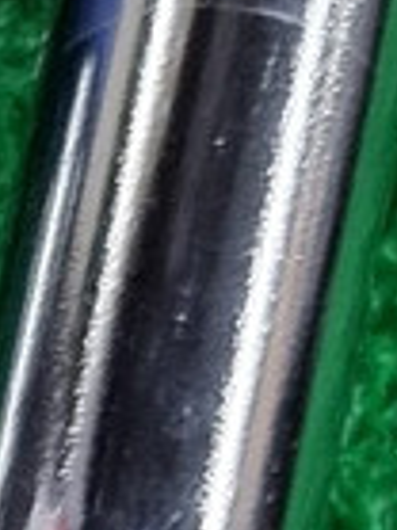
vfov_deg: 9.1
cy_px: 1601
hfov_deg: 8.1
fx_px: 2650
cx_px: -408
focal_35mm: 173
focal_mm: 6.7
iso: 400
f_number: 1.8
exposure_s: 1/40
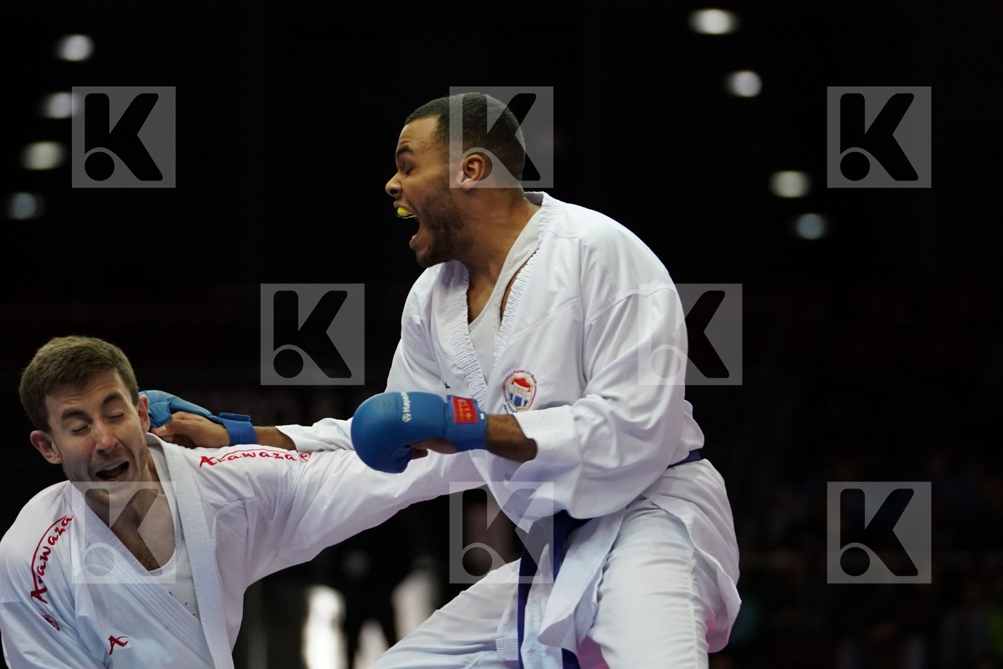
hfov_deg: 10.1
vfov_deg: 6.7
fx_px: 5683
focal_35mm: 204
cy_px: 334
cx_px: 502
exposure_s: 1/1000
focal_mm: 136
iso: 2500
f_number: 2.8
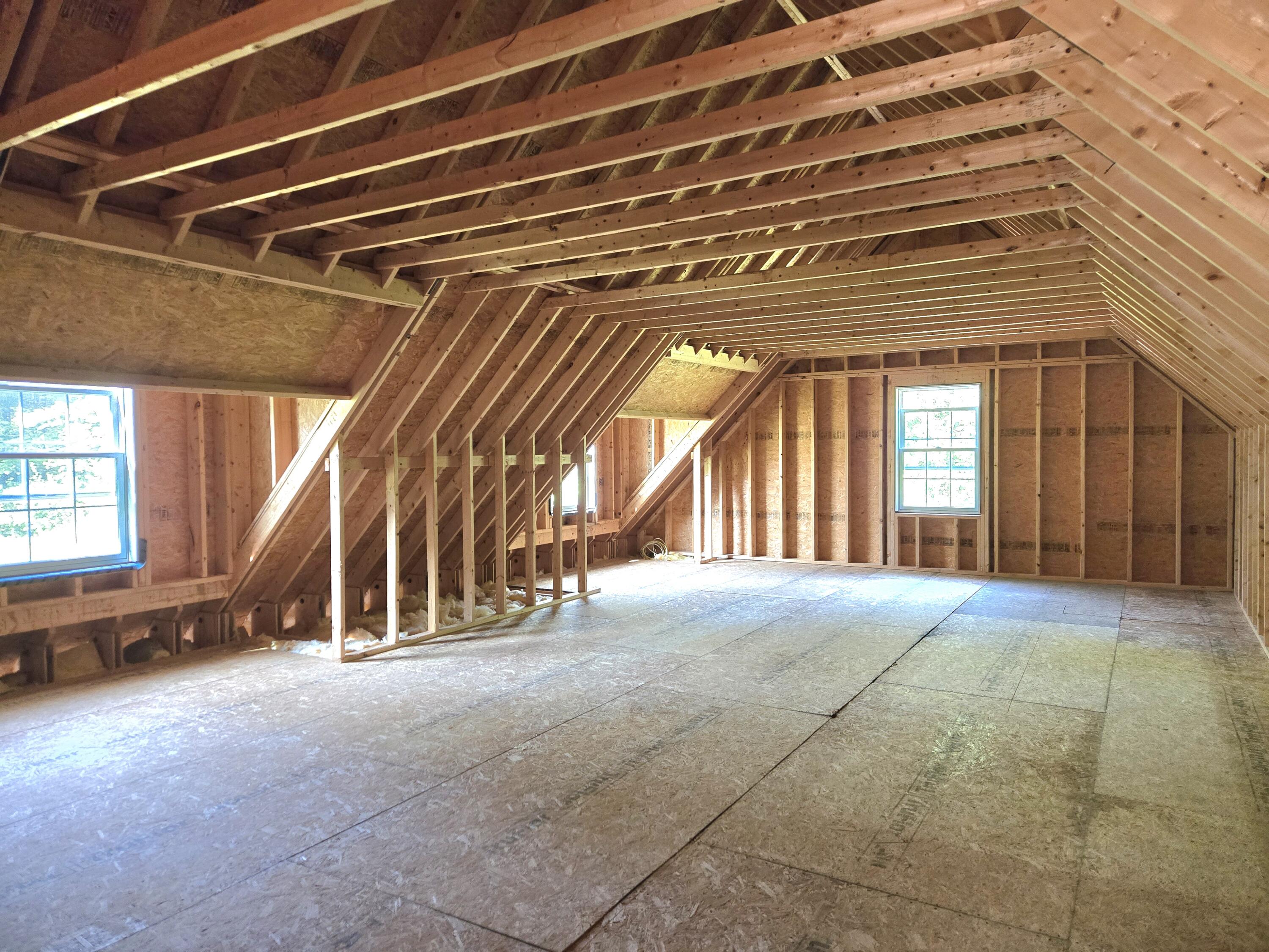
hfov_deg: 73.9
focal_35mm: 23
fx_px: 843
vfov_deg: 58.9
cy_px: 476
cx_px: 634
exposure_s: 1/60.2
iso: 640
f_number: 1.8
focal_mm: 5.4
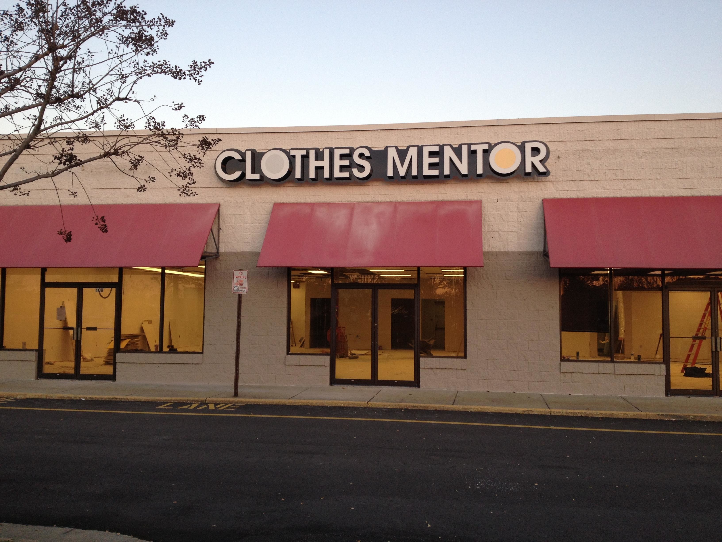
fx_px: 730
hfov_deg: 52.6
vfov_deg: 40.7
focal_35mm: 35
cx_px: 361
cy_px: 271
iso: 64
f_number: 2.4
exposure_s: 1/120
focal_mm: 4.28
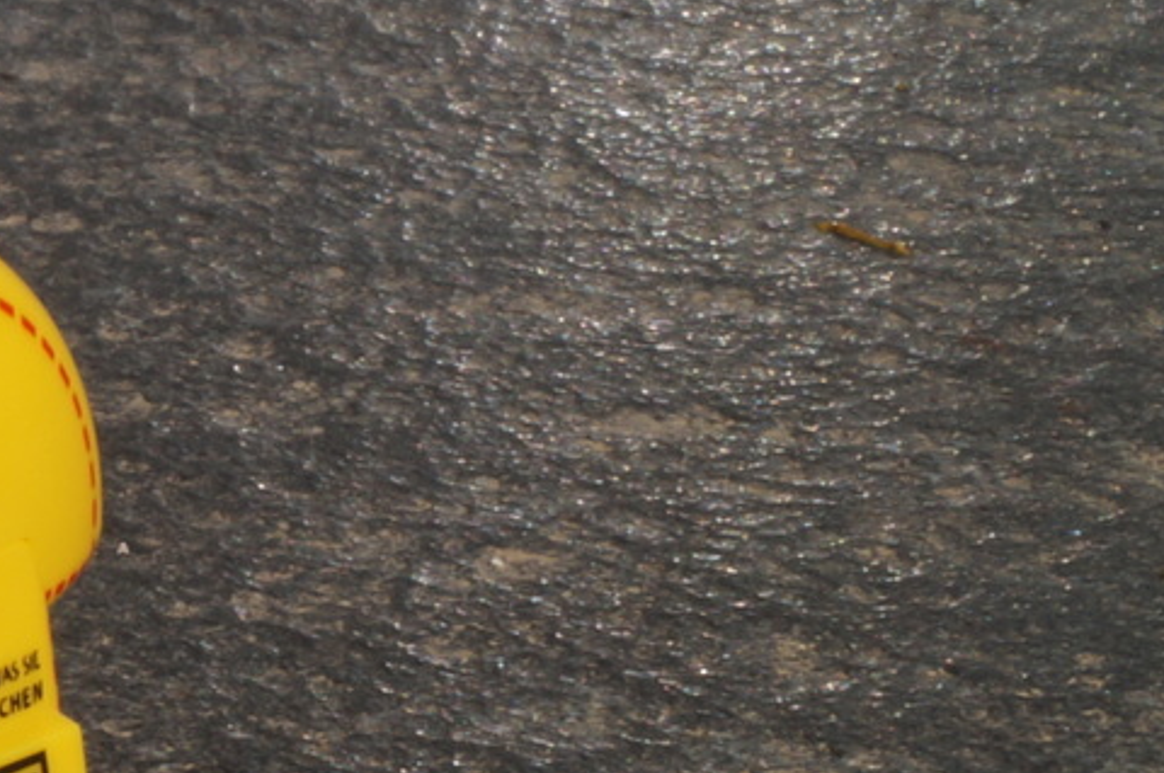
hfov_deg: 12.5
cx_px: -907
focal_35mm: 150
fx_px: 4845
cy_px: 464
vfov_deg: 9.1
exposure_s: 1/60
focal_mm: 24
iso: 160
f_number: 22
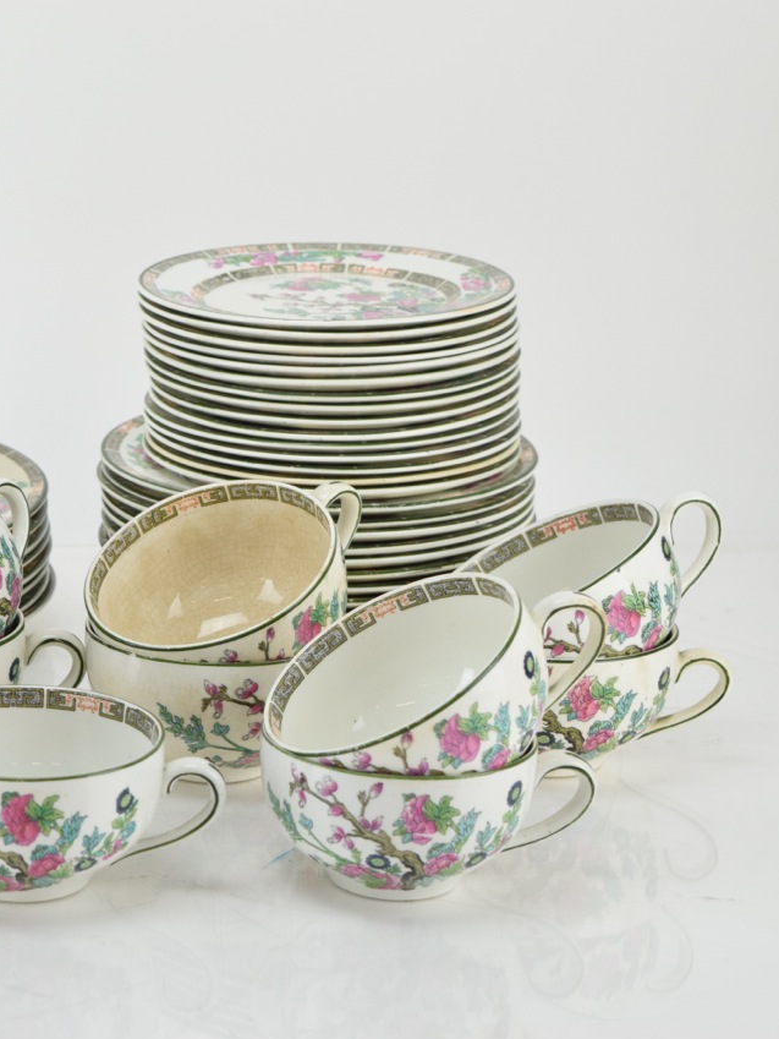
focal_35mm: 100
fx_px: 3000
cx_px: 34
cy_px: 521
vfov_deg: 19.6
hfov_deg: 14.6
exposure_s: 1/125
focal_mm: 46
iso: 800
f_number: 6.3
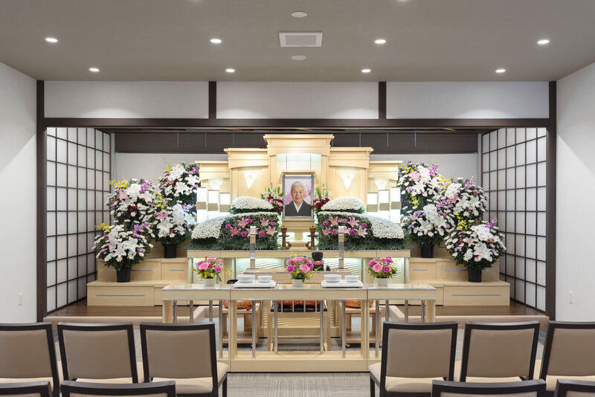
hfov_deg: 61.9
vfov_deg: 43.6
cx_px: 298
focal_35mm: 30
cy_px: 198
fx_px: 496
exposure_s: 1/40
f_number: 8
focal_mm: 30
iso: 400
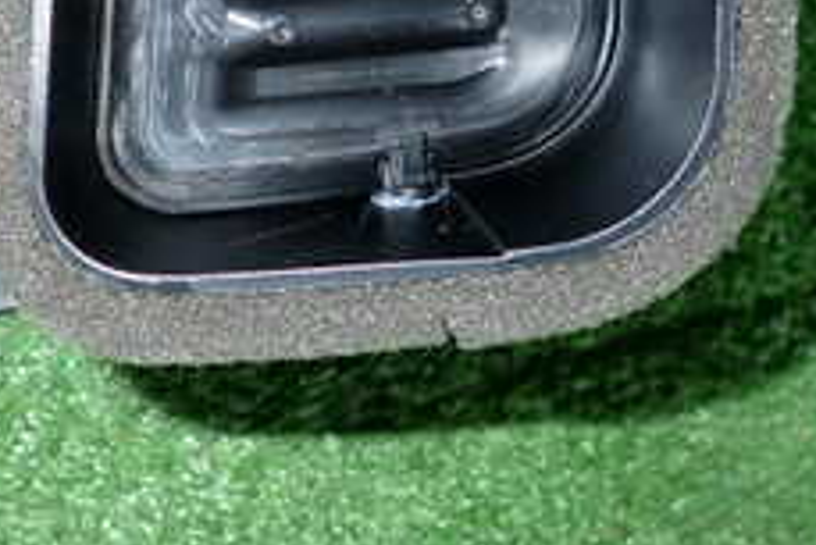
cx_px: 328
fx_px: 1542
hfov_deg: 29.6
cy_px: 46
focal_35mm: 68
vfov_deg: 19.6
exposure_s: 1/30
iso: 200
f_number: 5.6
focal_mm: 4.5
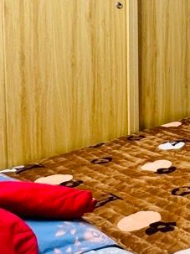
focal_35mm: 44
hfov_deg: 23.7
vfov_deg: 40.5
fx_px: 322
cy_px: 39
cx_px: 306
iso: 125
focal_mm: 1.57
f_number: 1.8
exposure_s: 1/99
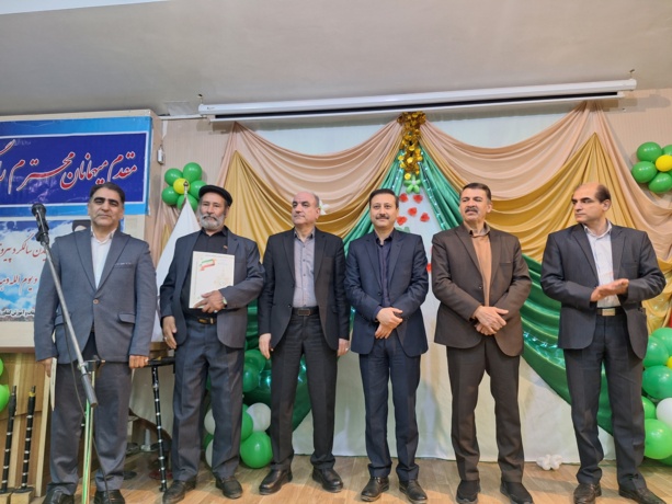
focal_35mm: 23
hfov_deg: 73.9
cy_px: 252
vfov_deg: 58.9
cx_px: 336
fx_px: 447
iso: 200
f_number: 1.8
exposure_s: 1/50
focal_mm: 5.54
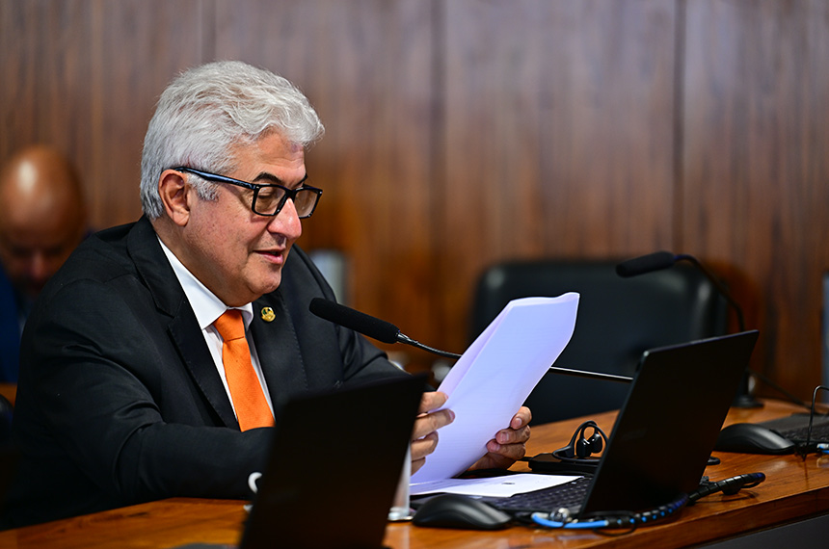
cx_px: 414
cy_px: 274
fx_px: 4597
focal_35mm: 200
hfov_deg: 10.3
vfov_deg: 6.8
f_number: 2.8
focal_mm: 200
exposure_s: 1/50
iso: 400
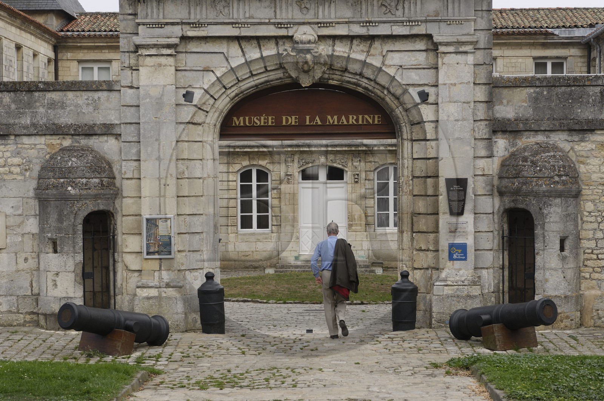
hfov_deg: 21.9
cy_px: 200
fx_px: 1558
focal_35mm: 93
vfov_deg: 14.7
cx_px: 302
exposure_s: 1/160
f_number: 5.3
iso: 100
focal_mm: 62
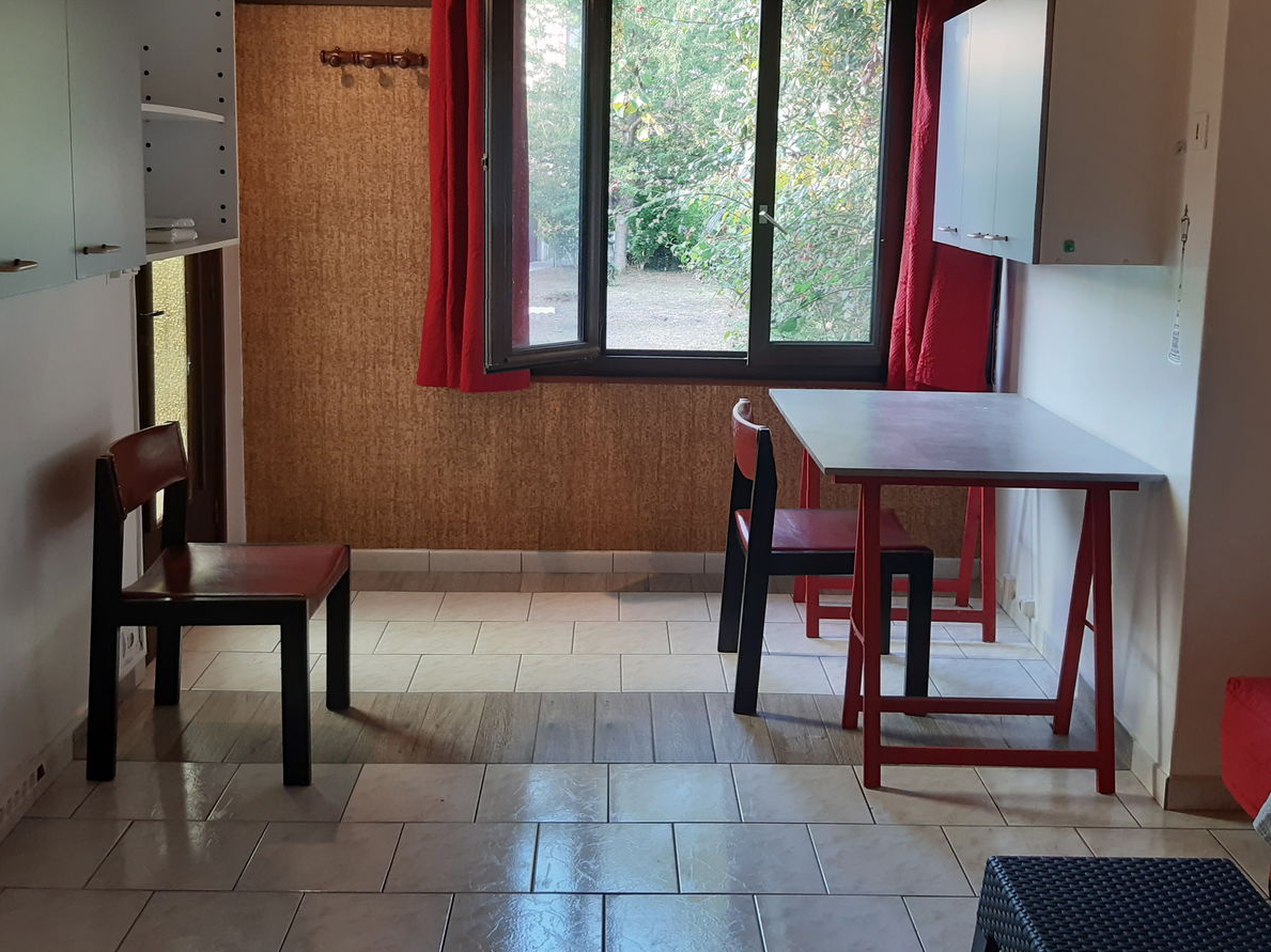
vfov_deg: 40.4
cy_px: 369
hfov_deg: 52.6
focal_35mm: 35
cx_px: 598
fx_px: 1285
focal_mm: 3.92
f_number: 1.7
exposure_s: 1/50
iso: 125
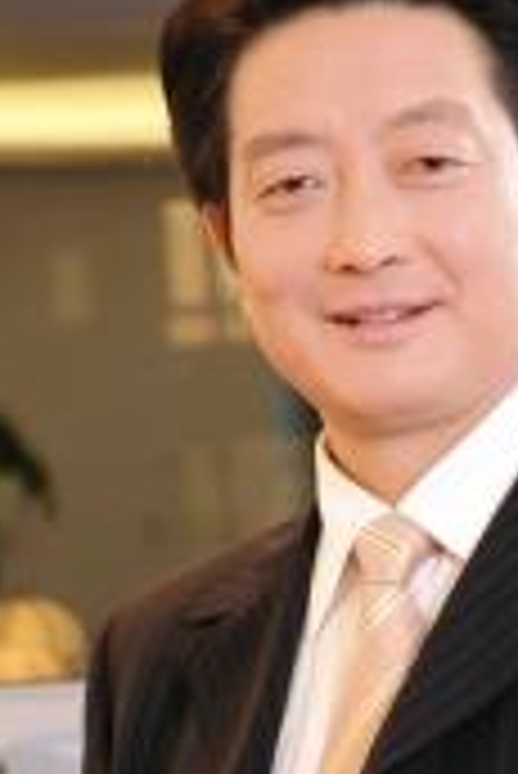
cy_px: 846
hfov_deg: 5.0
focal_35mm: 273
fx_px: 5880
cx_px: 419
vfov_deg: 7.5
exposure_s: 1/6
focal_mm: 70
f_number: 5.6
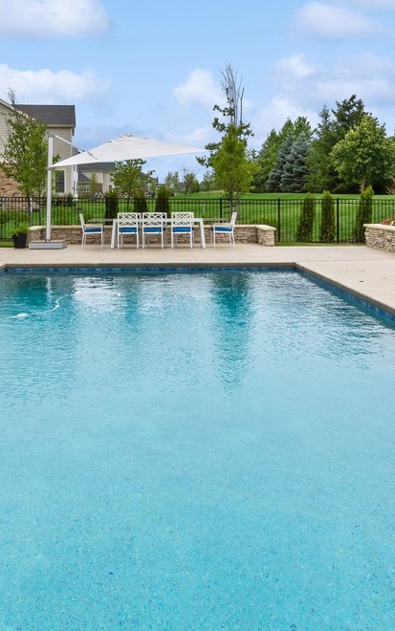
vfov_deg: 53.8
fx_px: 602
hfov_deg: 36.0
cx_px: 139
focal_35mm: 35
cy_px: 193
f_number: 9.5
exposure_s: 1/500
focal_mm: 14
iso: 200
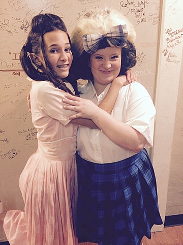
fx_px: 204
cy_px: 122
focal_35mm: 29
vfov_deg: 61.7
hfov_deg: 48.2
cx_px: 92
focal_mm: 4.15
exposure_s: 1/30
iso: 320
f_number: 2.2
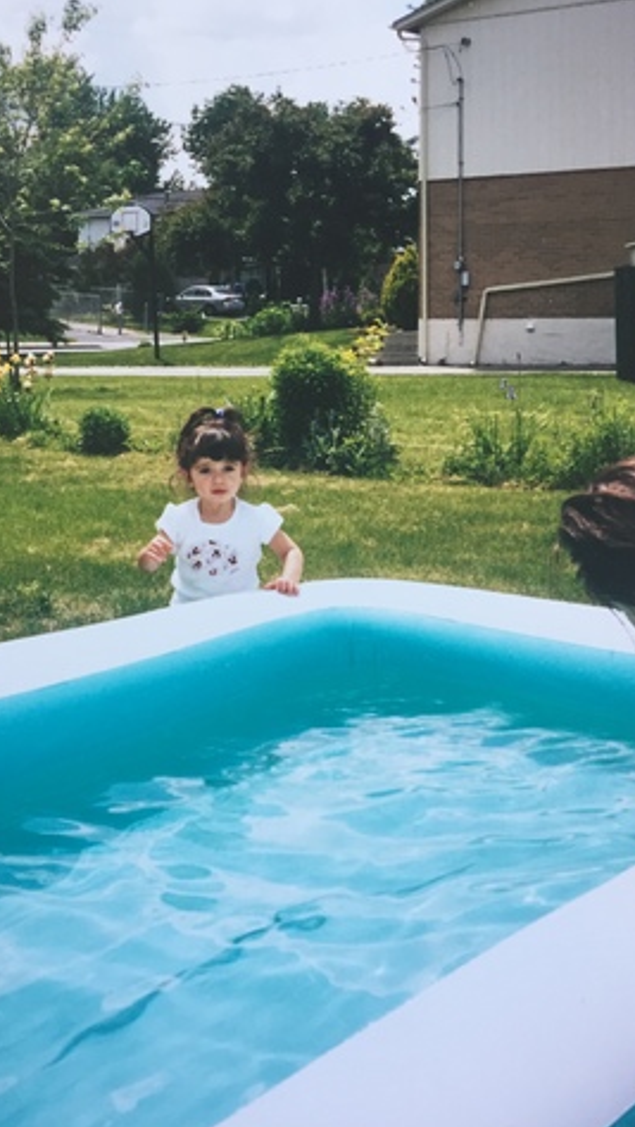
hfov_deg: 36.7
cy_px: 566
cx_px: 281
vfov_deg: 61.0
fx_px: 957
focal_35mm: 32
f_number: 2.2
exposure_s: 1/30
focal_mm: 4.15
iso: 40
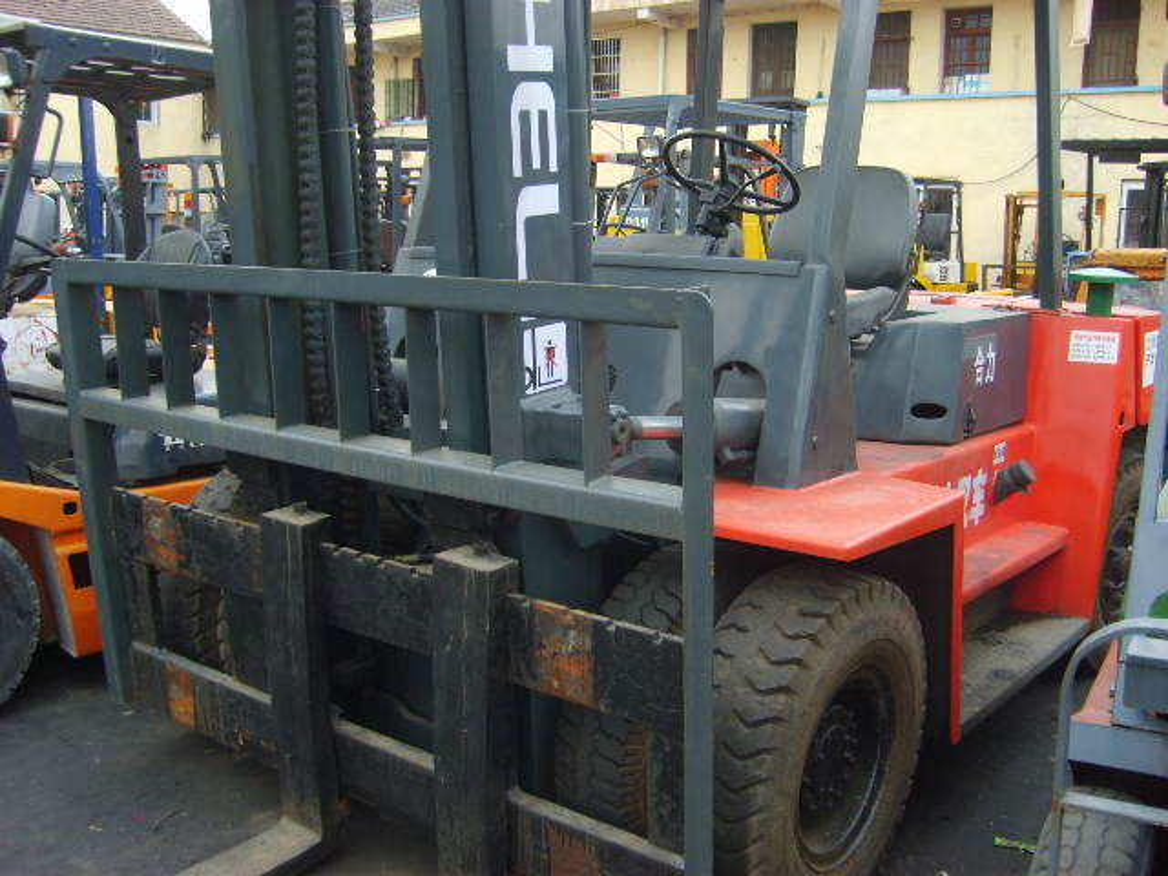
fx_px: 1181
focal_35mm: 35
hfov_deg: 52.6
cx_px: 584
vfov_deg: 40.7
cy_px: 438
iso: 50
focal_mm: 5.8
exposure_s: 1/60
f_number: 2.8
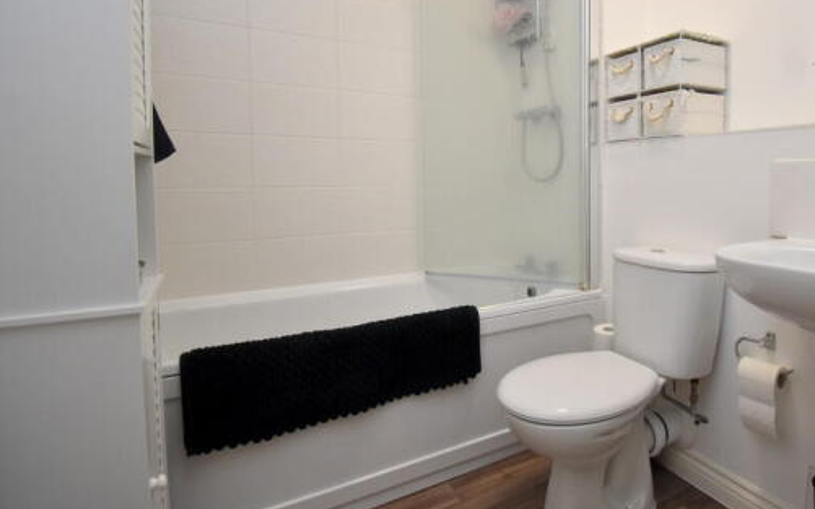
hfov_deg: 83.2
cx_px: 518
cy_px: 204
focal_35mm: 20
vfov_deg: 59.2
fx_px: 444
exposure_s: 1/125
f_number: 4.5
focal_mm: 10
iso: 800
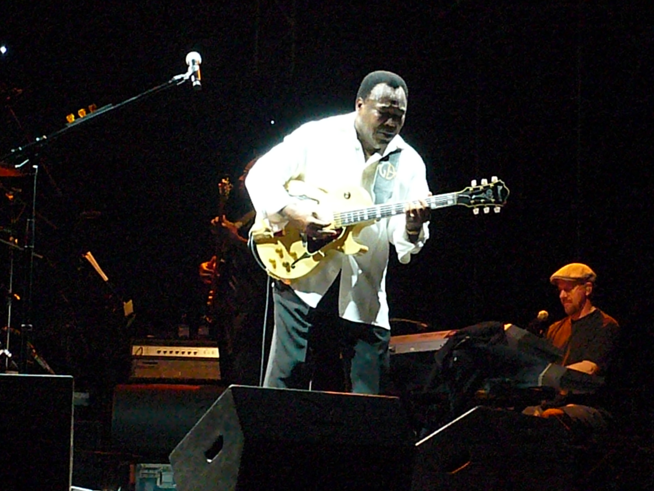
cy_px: 246
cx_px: 327
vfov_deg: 14.1
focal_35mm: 105
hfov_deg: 18.7
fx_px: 1984
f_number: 5
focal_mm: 17.4
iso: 3200
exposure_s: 1/400
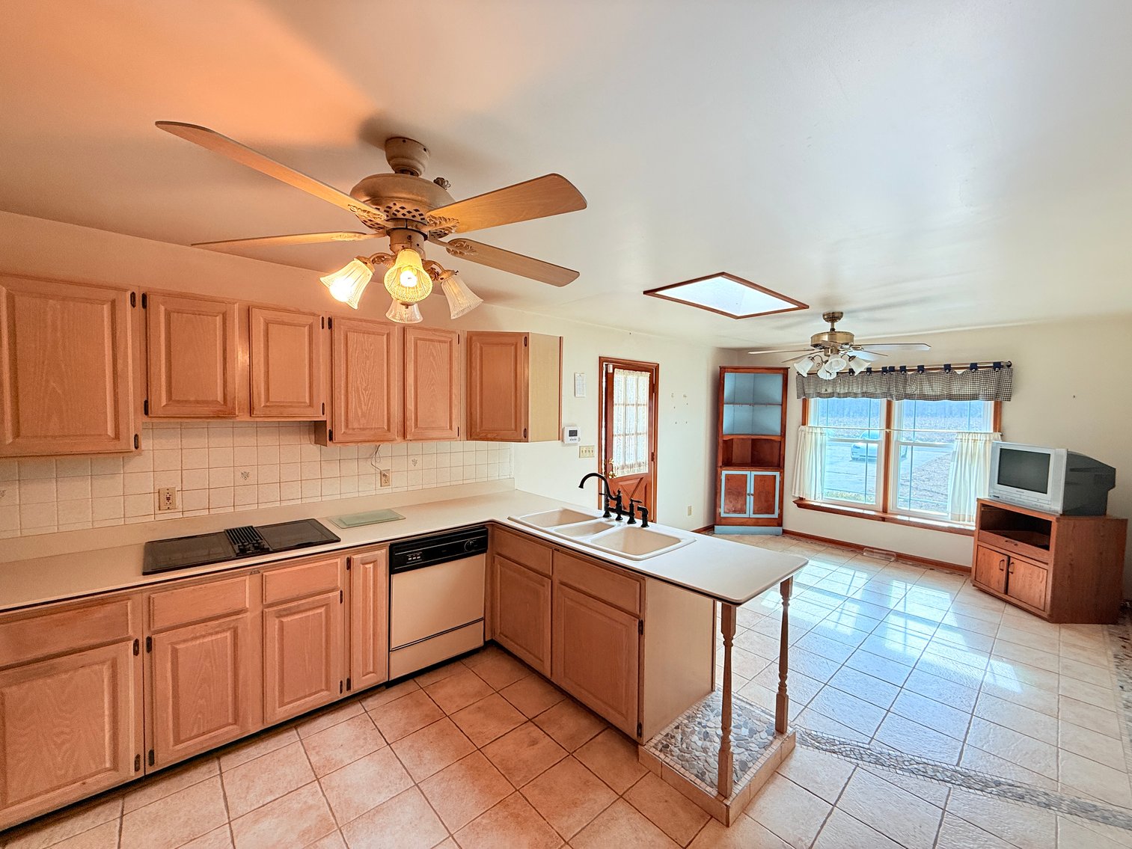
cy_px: 424
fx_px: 458
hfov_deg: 102.1
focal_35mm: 14
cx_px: 566
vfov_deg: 85.7
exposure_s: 1/120
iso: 100
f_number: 2.2
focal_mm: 2.22
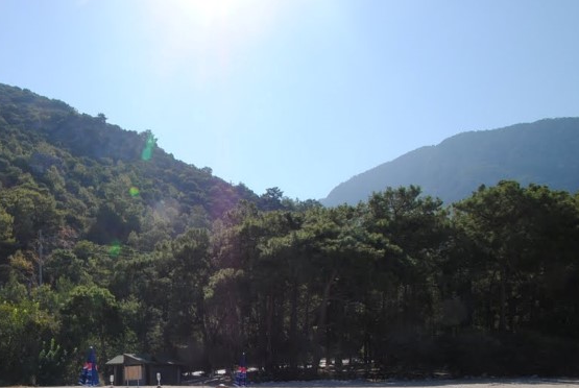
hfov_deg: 54.4
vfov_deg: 38.8
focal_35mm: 31
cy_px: 366
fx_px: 499
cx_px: 86
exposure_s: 1/200
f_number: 10
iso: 100
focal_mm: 10
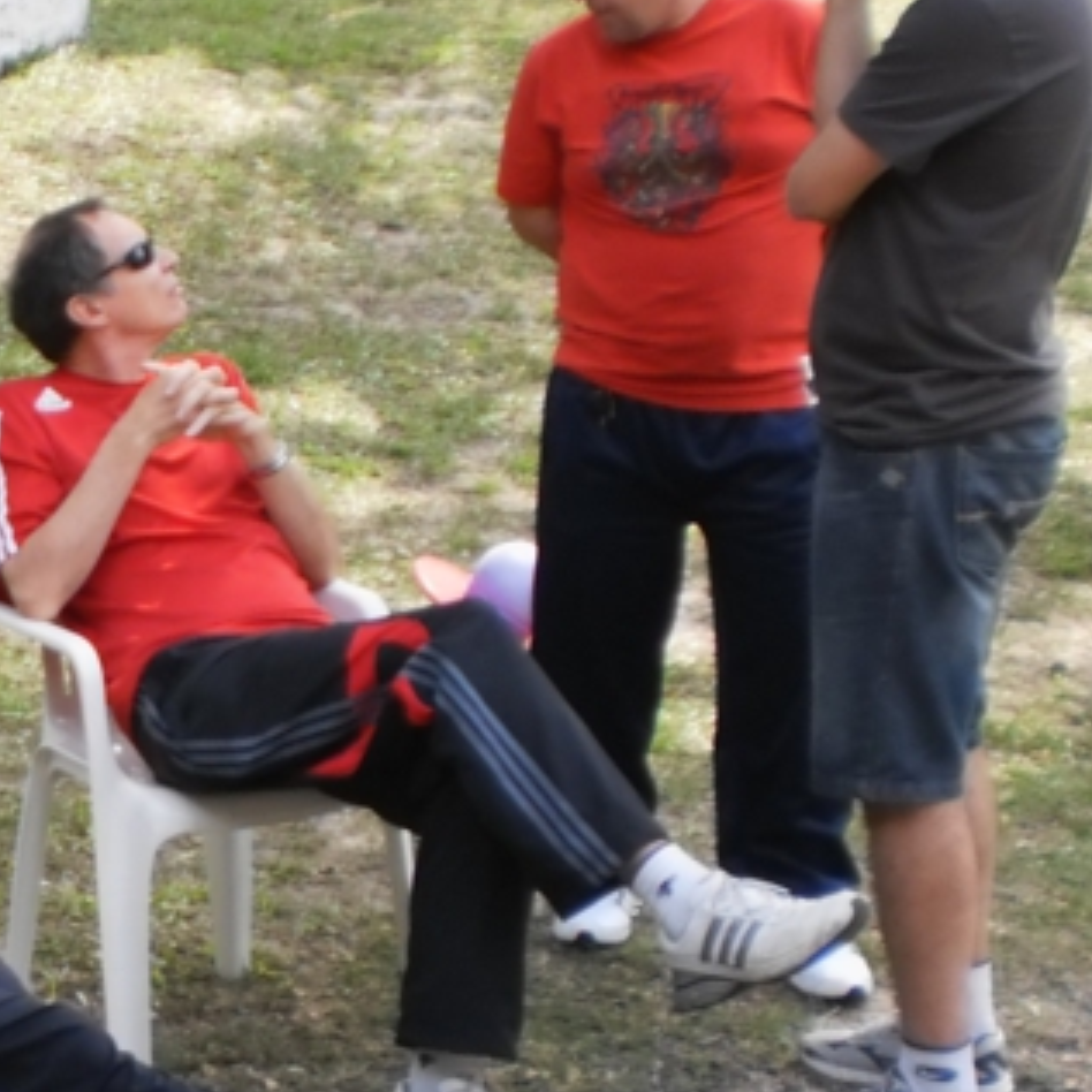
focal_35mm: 103
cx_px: -159
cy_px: 698
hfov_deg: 16.3
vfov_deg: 16.9
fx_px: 3676
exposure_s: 1/250
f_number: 3.1
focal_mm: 6.3
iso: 100
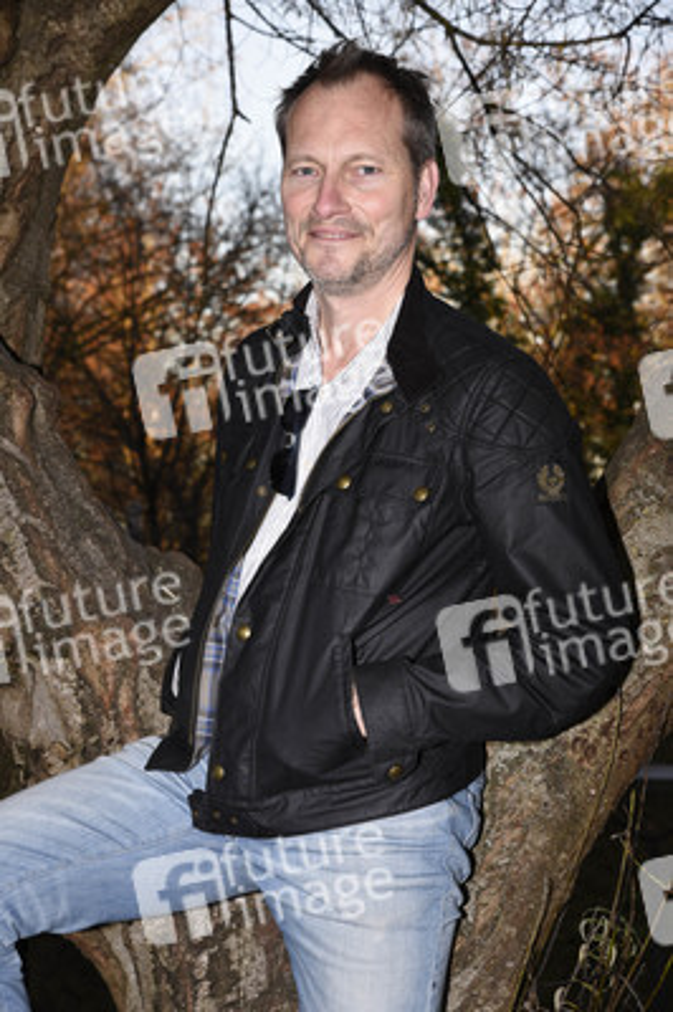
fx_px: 2107
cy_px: 506
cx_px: 336
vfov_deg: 27.0
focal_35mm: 75
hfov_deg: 18.2
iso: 250
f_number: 8
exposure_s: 1/125
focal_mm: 75
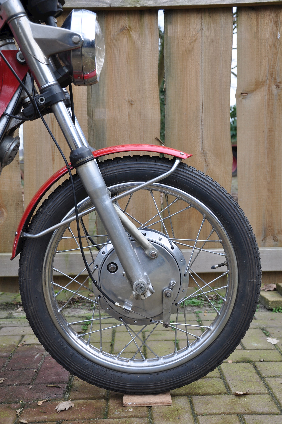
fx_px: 565
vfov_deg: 41.2
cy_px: 212
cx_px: 141
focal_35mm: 48
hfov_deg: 28.0
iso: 200
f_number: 6.3
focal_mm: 32
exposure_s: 1/160
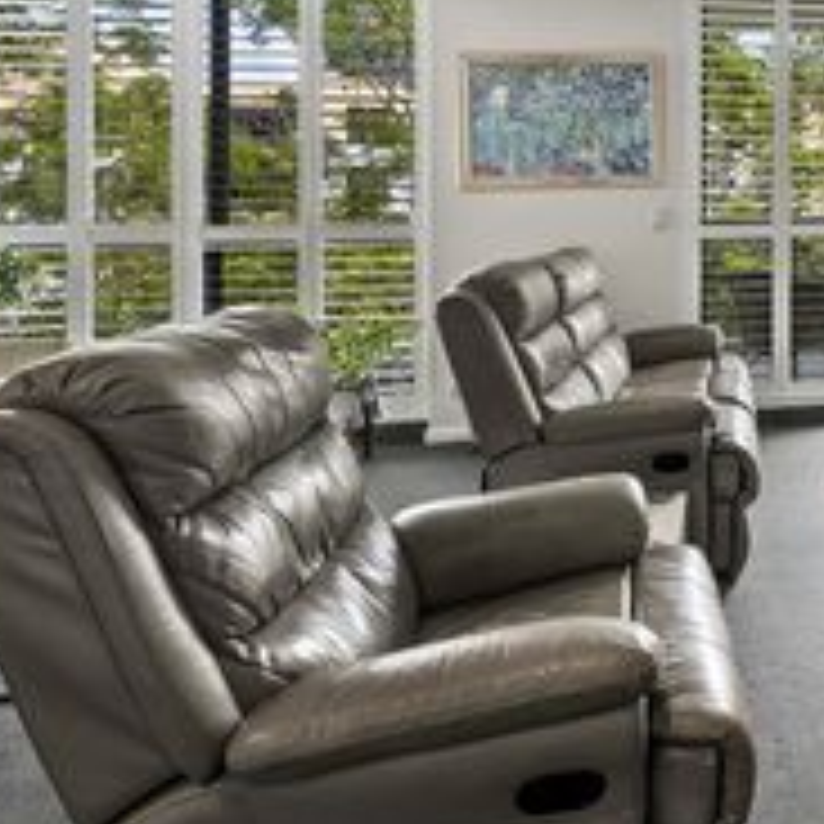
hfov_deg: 38.5
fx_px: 943
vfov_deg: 45.8
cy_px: 218
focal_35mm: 35
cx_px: 919
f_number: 8
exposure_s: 1/8
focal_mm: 16
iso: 100
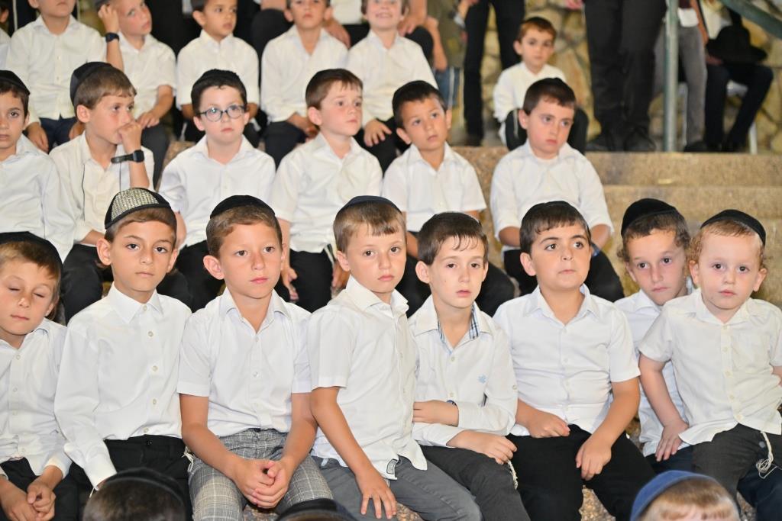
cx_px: 391
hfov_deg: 31.0
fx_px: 1412
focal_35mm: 65
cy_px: 260
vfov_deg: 20.9
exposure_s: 1/160
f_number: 4
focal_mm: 65
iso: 1250
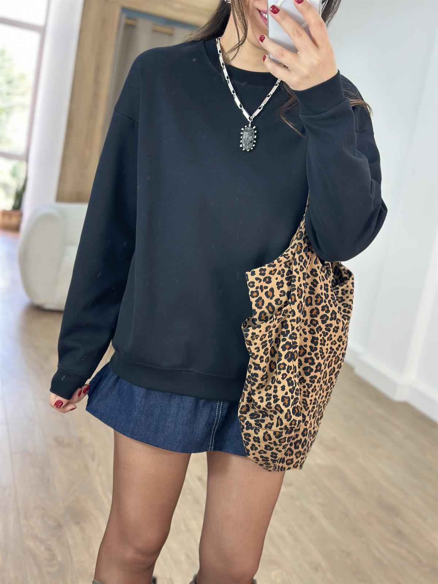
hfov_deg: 30.3
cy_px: 292
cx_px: 219
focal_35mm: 48
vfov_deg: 39.7
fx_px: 810
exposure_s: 1/100
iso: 100
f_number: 1.78
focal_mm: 6.86
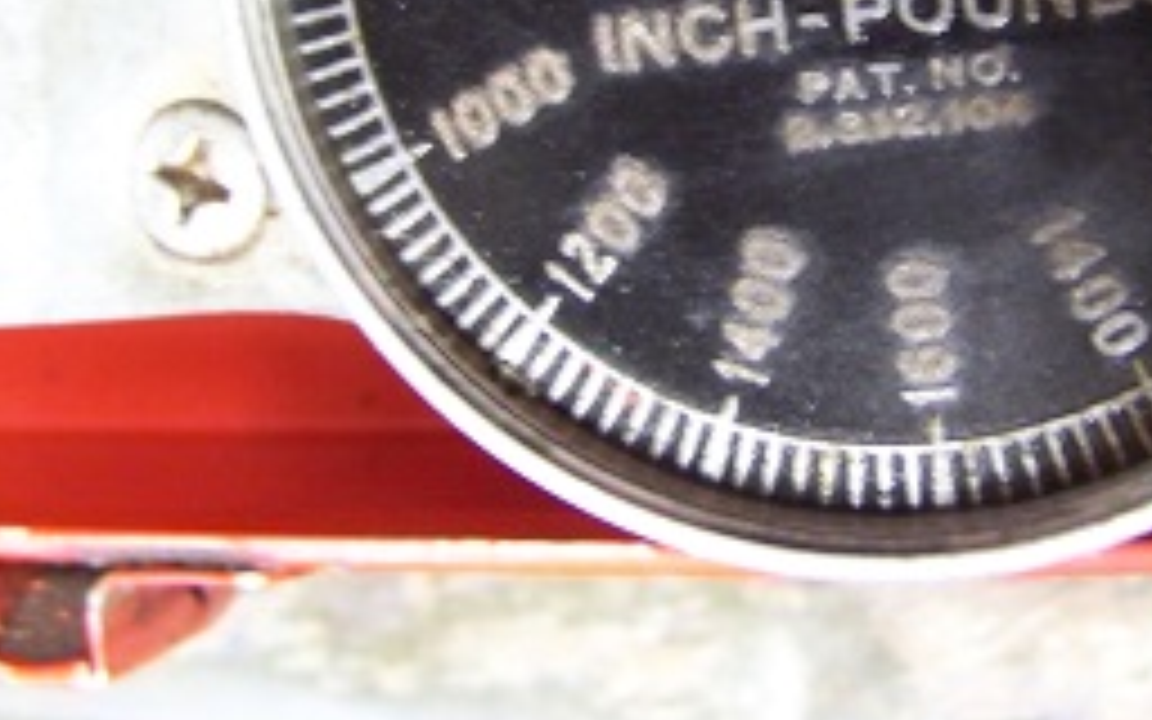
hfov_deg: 27.9
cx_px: 819
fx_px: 2292
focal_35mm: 73
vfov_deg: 17.4
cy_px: -9
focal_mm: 5.85
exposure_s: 1/4
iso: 400
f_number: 2.8
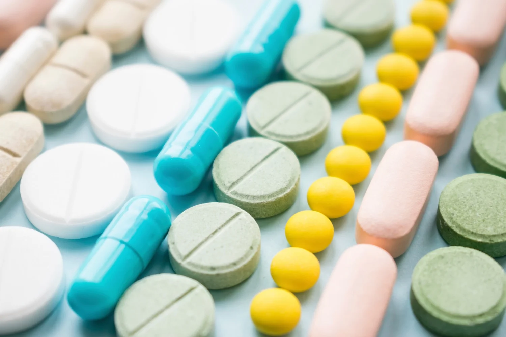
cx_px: 253
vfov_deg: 16.6
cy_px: 168
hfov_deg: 24.6
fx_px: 1159
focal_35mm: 82
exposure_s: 1/125
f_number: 5.6
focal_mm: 55
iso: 100
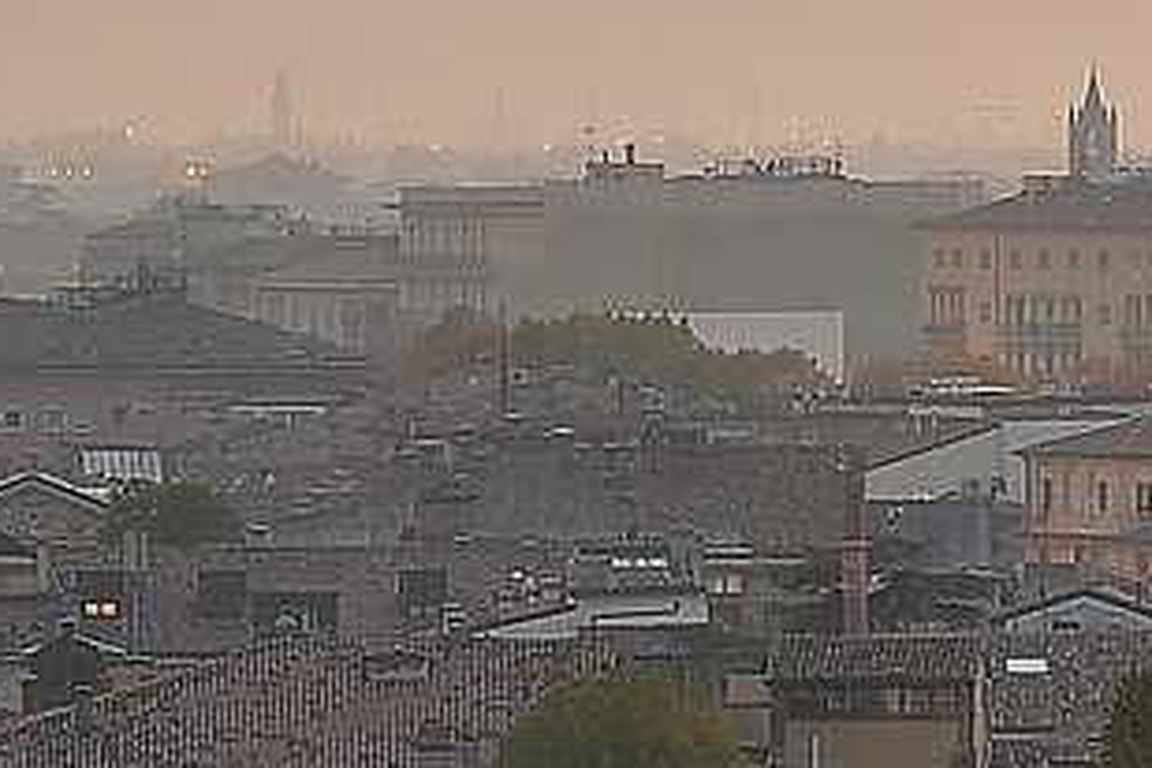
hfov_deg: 4.3
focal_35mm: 451
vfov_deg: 3.0
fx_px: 14431
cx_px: 4272
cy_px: 1044
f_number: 16
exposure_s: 10
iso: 100
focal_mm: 58
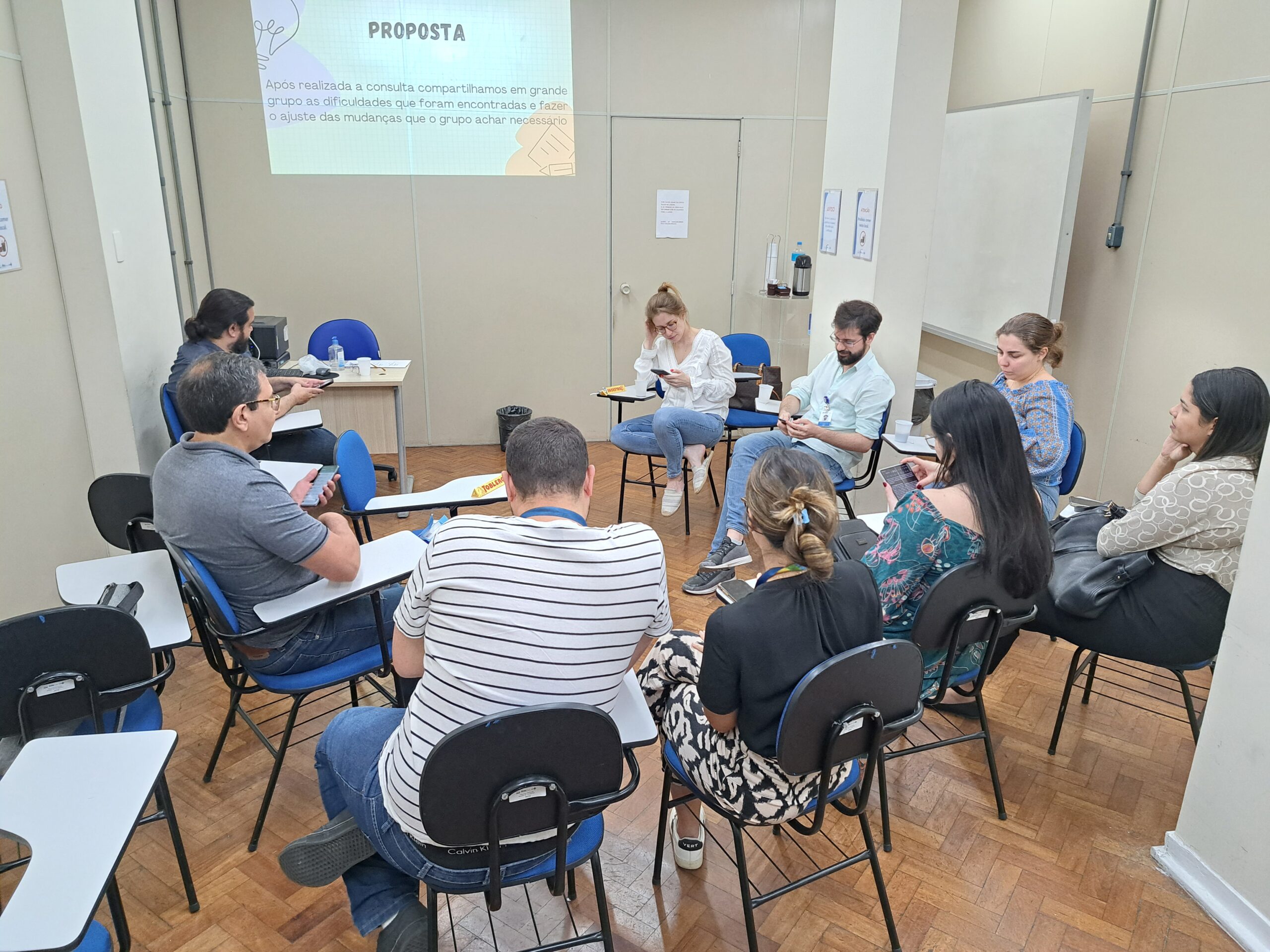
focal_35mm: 24
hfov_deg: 71.6
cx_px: 635
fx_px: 881
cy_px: 476
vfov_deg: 56.8
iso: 200
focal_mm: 5.23
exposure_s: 1/60
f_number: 1.8
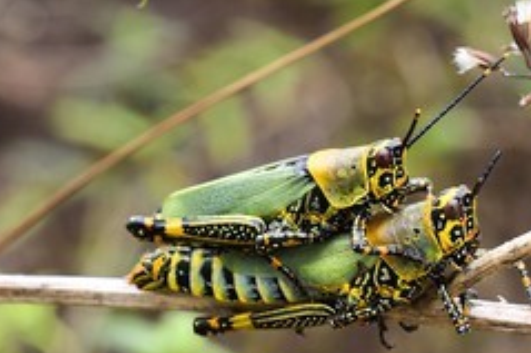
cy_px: 200
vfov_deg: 11.1
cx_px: 309
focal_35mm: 123
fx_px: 1813
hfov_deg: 16.7
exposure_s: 1/125
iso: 400
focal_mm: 70
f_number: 9
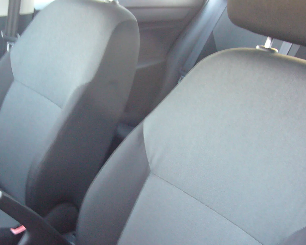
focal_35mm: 48
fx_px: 435
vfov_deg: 30.7
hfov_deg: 38.4
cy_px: 197
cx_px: 104
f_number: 2.8
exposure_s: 1/15
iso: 200
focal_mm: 4.6
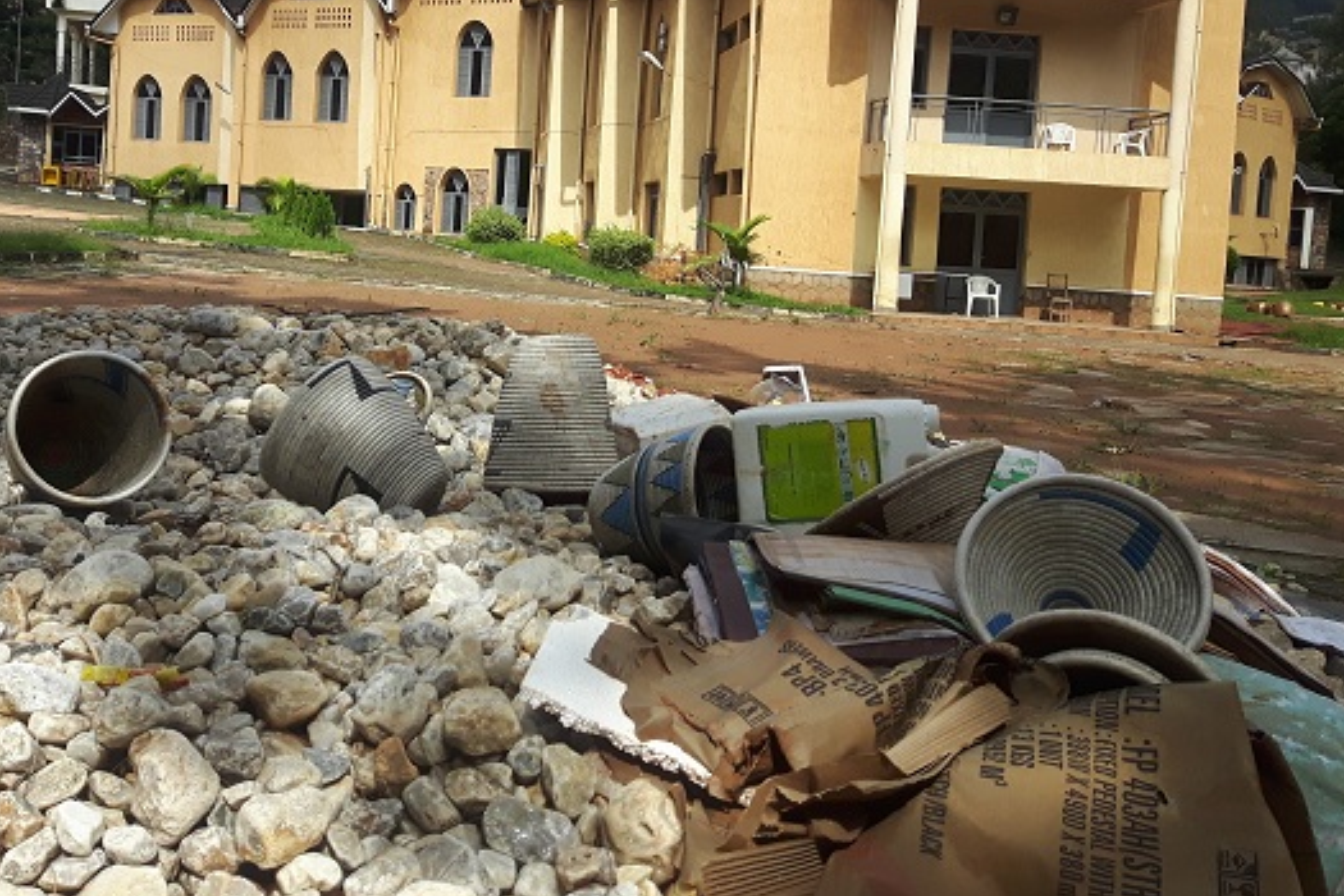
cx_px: 502
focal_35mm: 43
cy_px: 273
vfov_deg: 30.9
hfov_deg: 45.0
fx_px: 1605
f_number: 1.9
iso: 40
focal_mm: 3.7
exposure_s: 1/1357
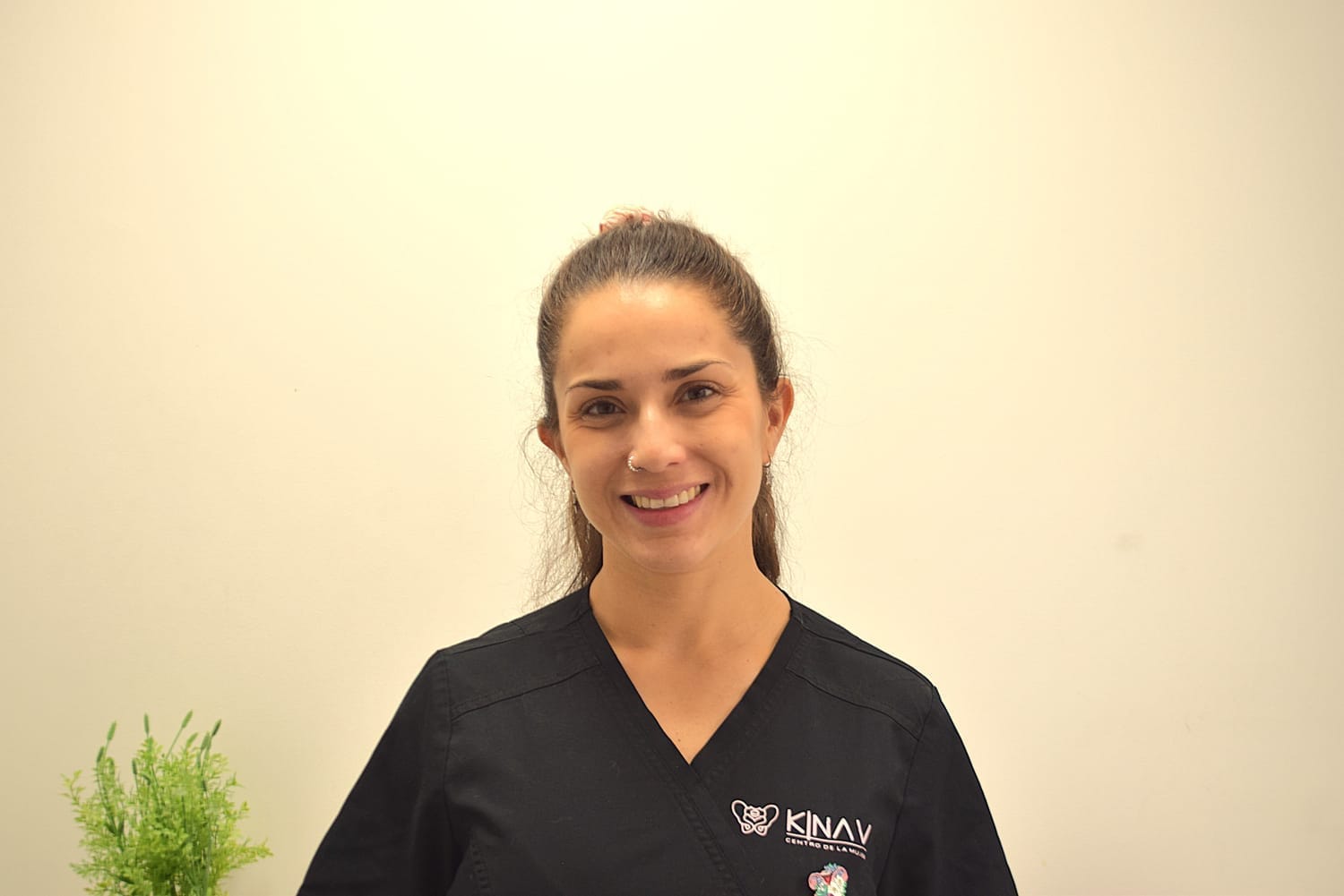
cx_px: 672
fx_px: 1624
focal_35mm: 44
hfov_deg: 44.9
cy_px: 448
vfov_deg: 30.9
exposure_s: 1/60
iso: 200
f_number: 4.5
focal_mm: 29
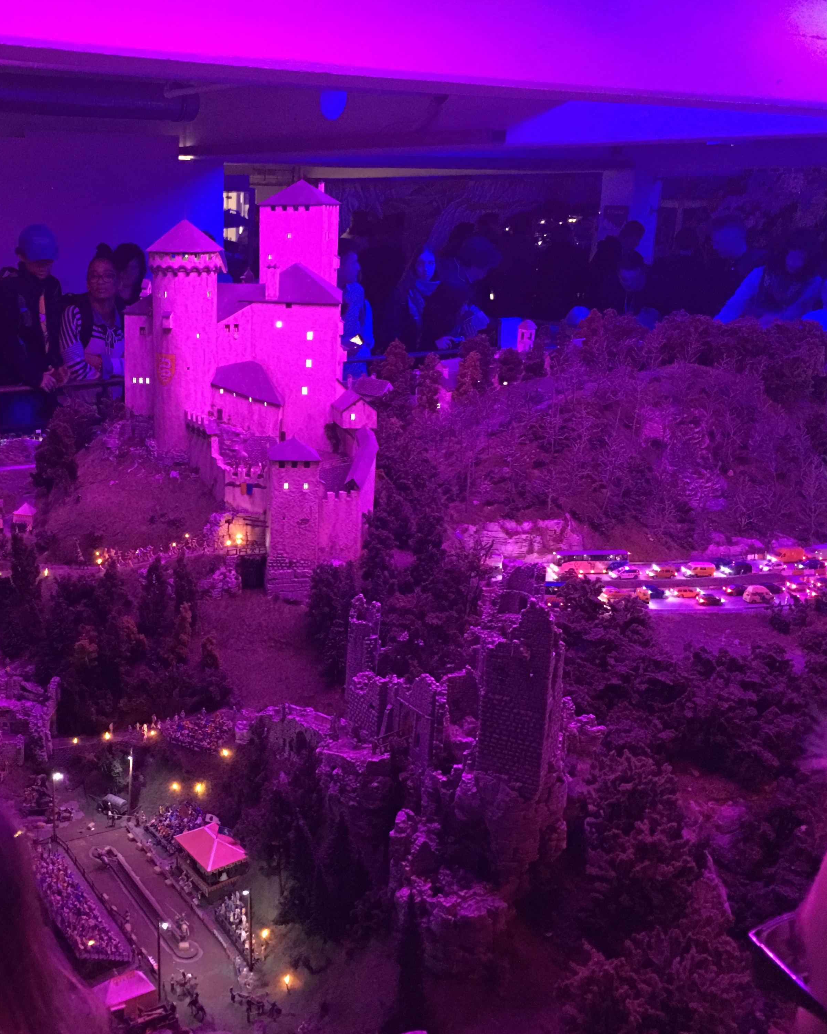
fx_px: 1162
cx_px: 201
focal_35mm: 38
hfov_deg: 38.1
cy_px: 520
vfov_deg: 47.9
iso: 160
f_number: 2.2
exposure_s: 1/4
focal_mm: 4.15
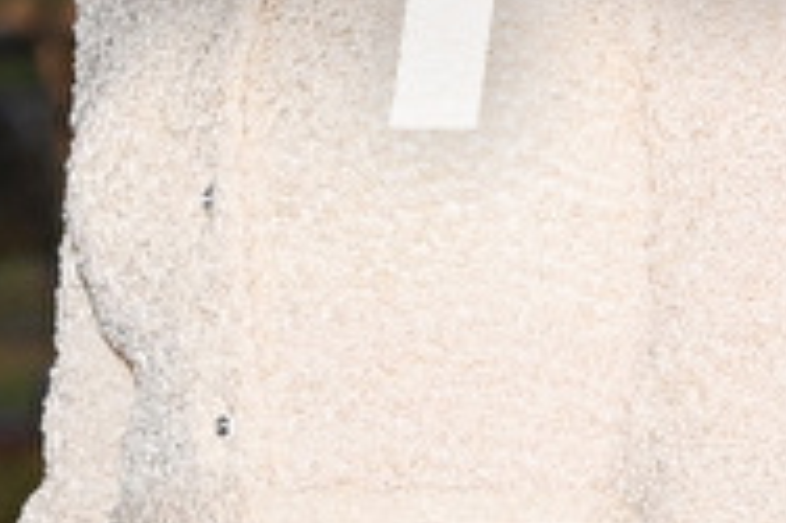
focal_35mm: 521
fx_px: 11365
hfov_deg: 3.9
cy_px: -94
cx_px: 1444
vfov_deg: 2.6
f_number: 5
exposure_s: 1/250
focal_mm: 70
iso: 3200
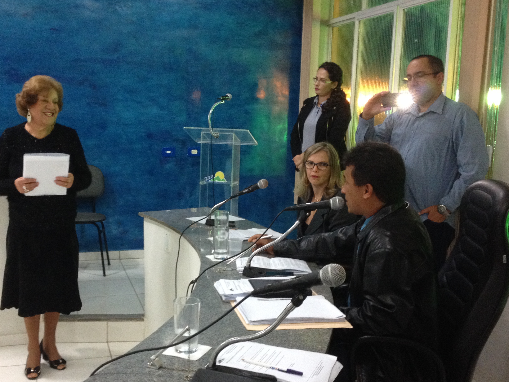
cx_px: 202
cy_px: 220
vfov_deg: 30.8
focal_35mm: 47
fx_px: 691
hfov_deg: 40.2
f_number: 2.4
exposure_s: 1/20
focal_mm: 4.28
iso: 250
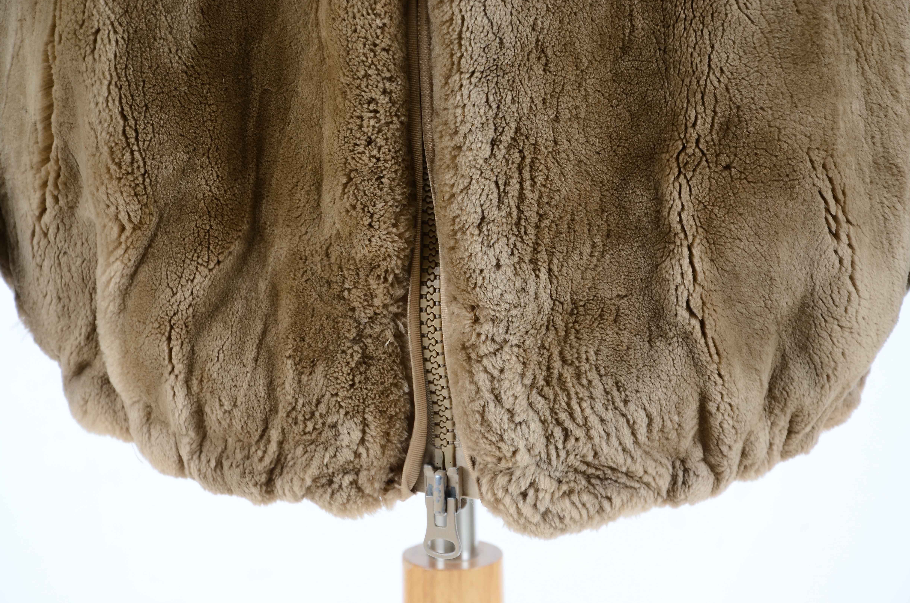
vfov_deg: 9.2
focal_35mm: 149
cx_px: 451
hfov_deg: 13.8
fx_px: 3758
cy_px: 301
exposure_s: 1/80
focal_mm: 98
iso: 160
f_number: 7.1
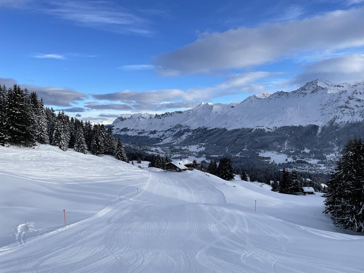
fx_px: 273
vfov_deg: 53.1
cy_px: 136
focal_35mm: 26
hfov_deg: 67.3
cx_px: 182
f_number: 1.6
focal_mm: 4.2
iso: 32
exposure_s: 1/1984
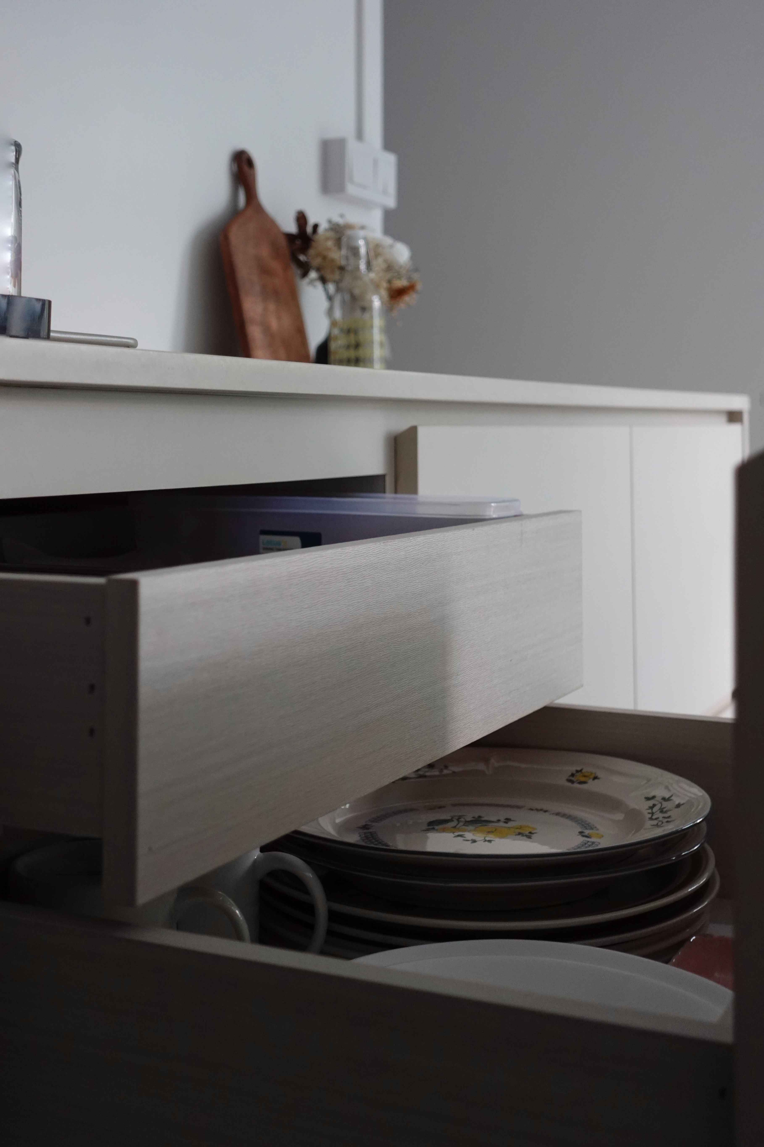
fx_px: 1560
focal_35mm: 49
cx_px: 382
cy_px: 574
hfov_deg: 27.5
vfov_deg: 40.3
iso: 800
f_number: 2.8
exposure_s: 1/20
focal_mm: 18.4
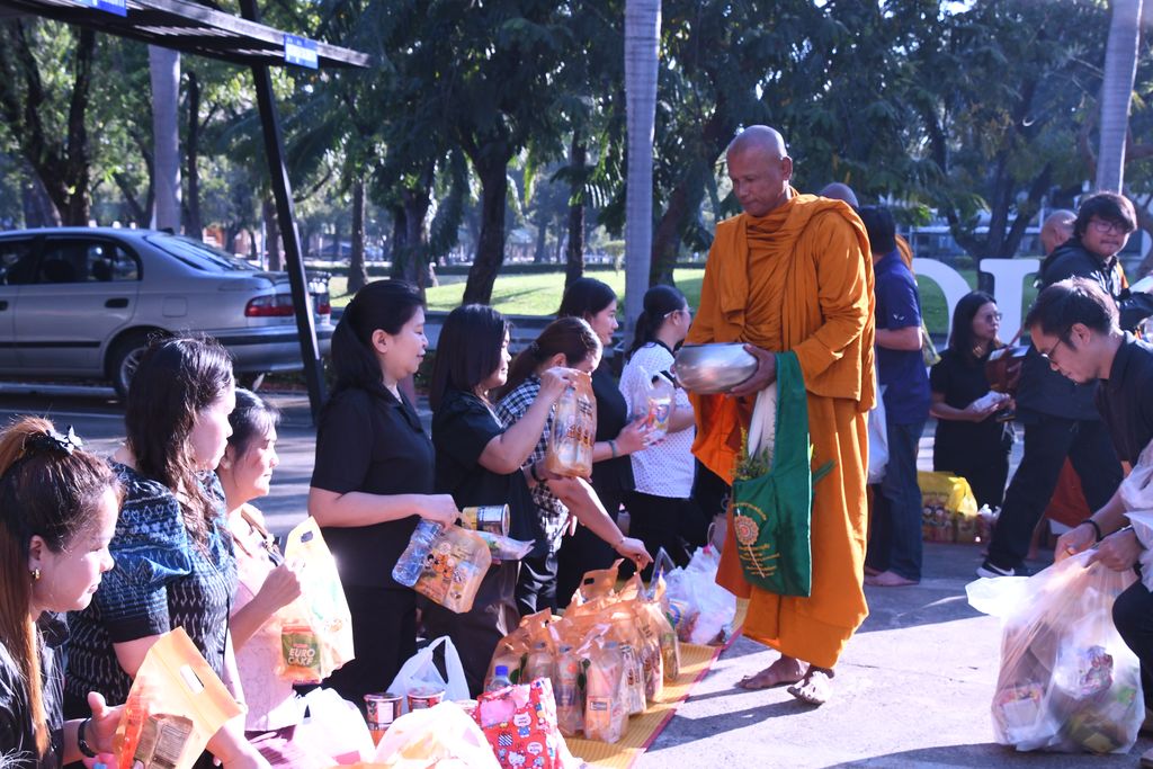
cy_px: 384
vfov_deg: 22.6
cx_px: 576
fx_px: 1922
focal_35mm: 60
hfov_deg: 33.4
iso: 1250
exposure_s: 1/400
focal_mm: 40
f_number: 10
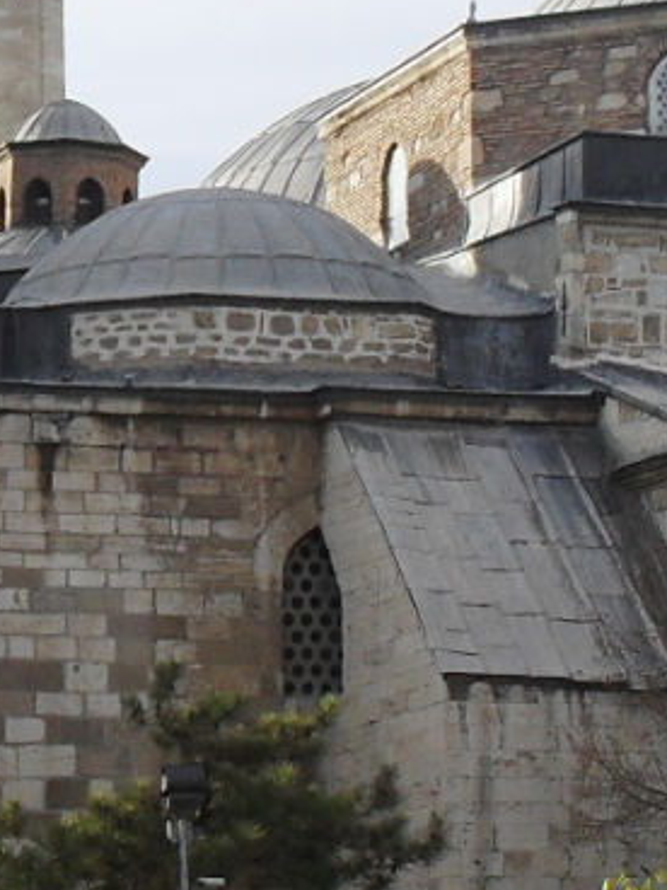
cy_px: 549
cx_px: -17
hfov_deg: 9.7
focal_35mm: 152
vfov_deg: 13.0
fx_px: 3905
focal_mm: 6.3
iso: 100
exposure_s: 1/1000
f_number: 3.2
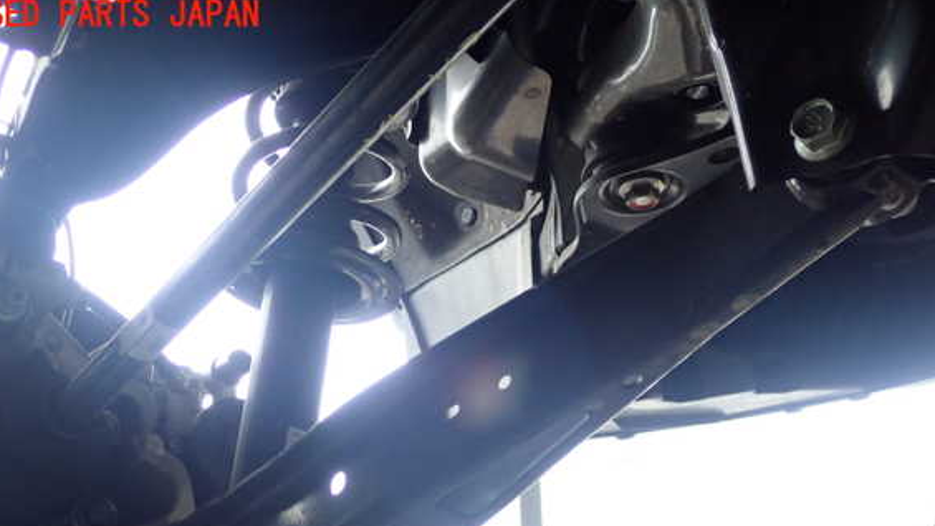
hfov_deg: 46.4
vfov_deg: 26.9
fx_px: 1091
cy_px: 367
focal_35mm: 44
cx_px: 455
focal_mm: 6.86
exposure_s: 1/40
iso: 500
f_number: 2.7
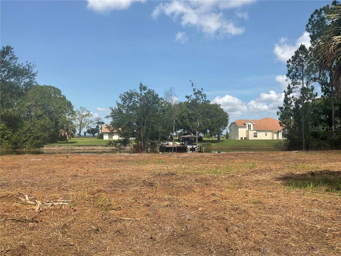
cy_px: 128
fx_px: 286
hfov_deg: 61.7
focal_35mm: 29
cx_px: 170
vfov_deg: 48.2
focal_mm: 3
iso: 16
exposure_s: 1/1848
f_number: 1.8
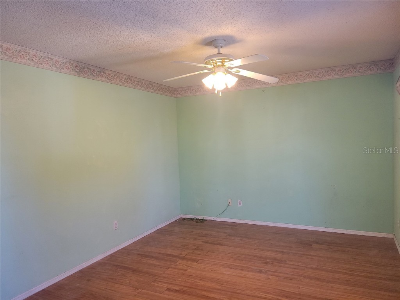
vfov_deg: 53.1
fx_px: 300
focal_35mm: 26
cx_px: 200
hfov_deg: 67.3
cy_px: 150
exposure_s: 1/120
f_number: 1.8
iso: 320
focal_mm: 5.4
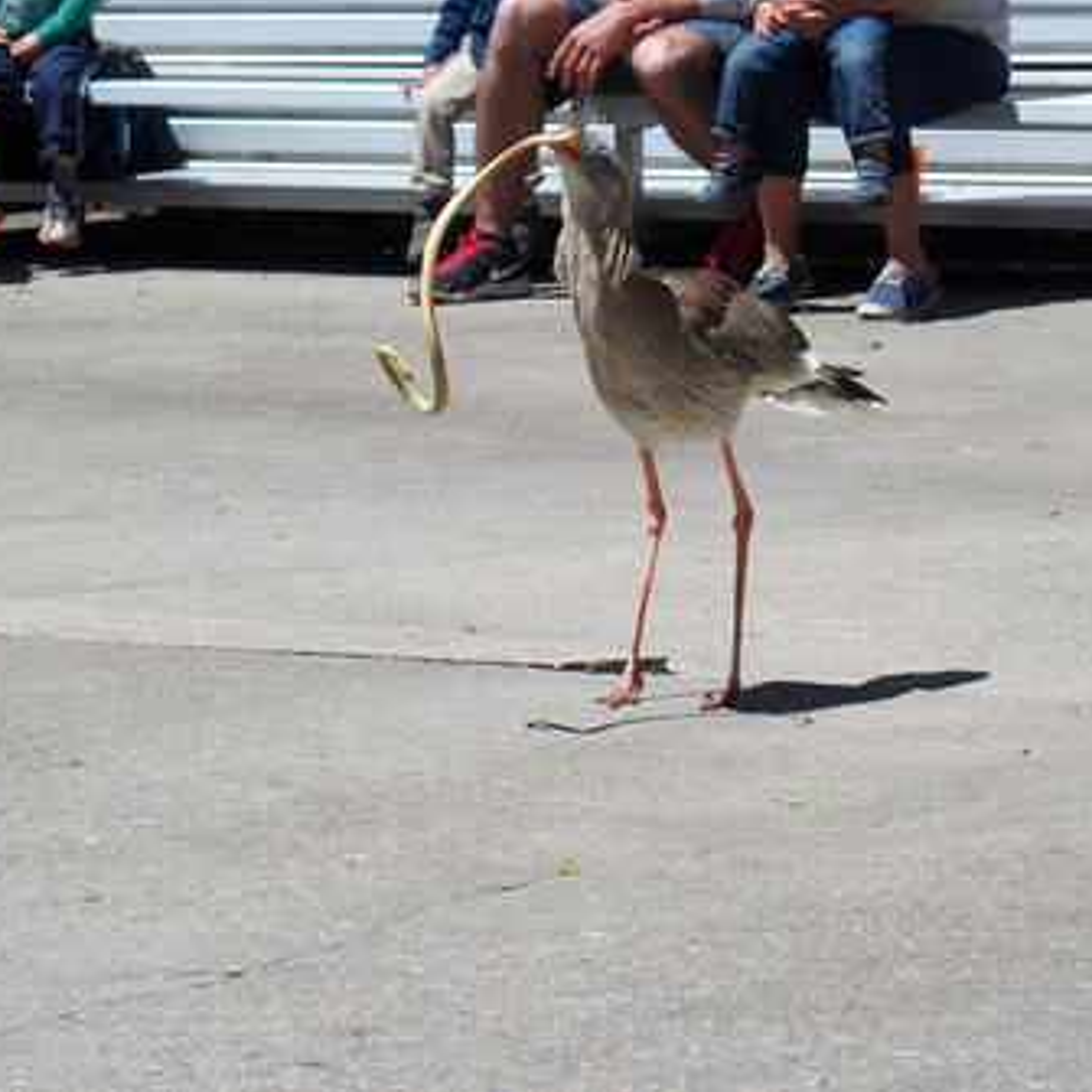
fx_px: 6353
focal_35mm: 178
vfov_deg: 9.8
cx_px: 583
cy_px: 544
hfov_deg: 9.8
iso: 100
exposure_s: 1/1000
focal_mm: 31.8
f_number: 4
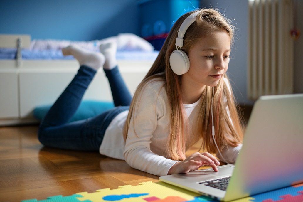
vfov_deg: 27.0
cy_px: 101
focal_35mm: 50
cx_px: 152
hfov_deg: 39.6
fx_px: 421
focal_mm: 50
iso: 400
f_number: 1.8
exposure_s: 1/160
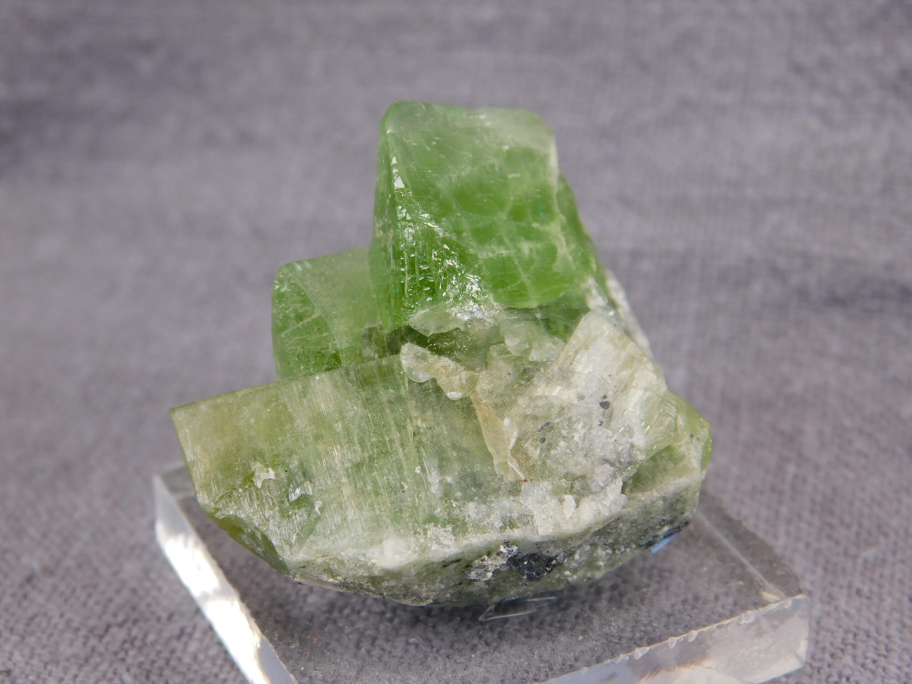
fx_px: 2108
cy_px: 342
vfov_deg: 18.4
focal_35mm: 80
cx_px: 456
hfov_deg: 24.4
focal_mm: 14.2
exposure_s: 1/100
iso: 125
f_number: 4.4
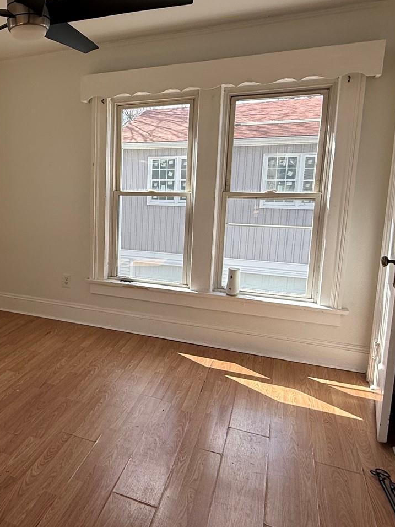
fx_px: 456
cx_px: 27
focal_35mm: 30
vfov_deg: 59.9
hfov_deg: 42.3
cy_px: 245
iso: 50
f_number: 2.2
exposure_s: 1/393
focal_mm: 2.22
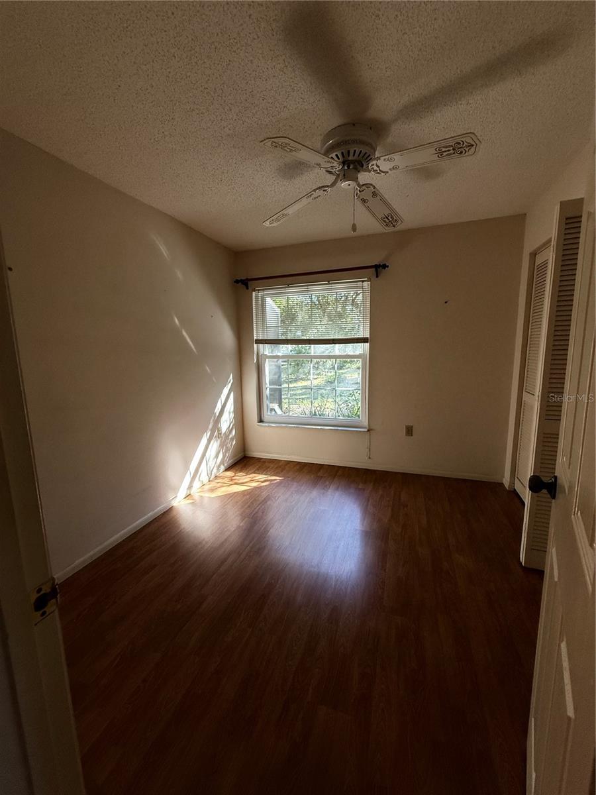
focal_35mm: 14
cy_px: 398
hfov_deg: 85.7
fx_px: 321
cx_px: 298
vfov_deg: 102.1
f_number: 2.2
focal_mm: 2.22
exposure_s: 1/120
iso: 160
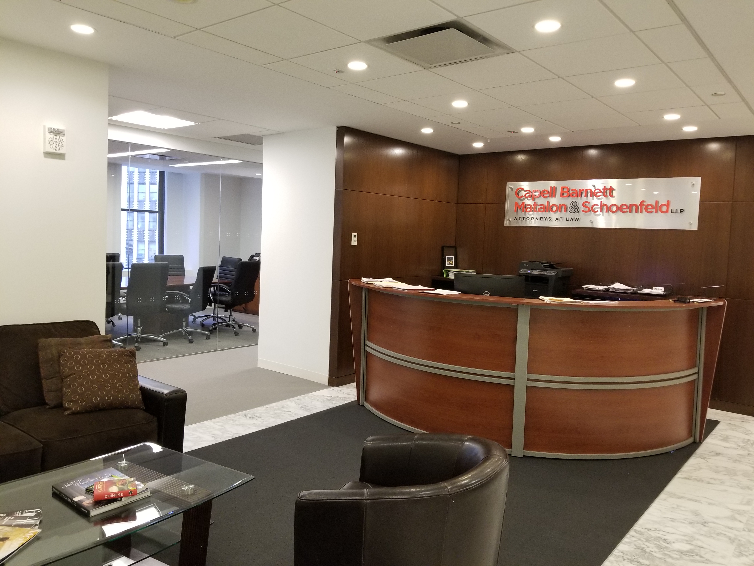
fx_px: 566
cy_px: 283
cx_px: 377
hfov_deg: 67.3
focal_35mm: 26
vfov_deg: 53.1
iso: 160
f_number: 1.7
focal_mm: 4.25
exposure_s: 1/40
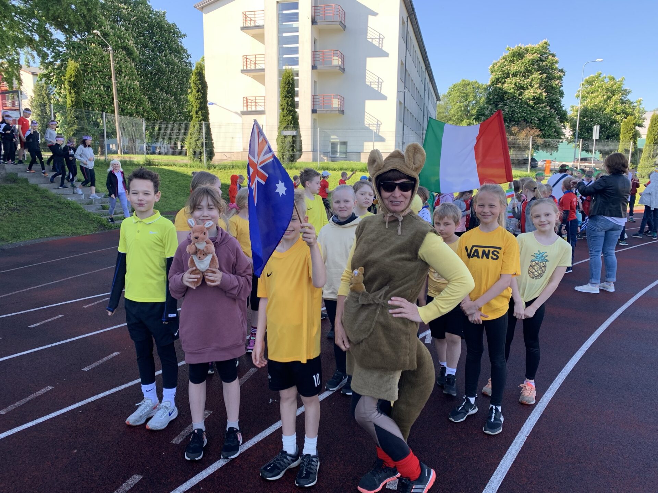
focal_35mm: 26
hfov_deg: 67.3
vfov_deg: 53.1
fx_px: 494
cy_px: 246
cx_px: 329
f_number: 1.8
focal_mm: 4.25
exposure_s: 1/315
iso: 25
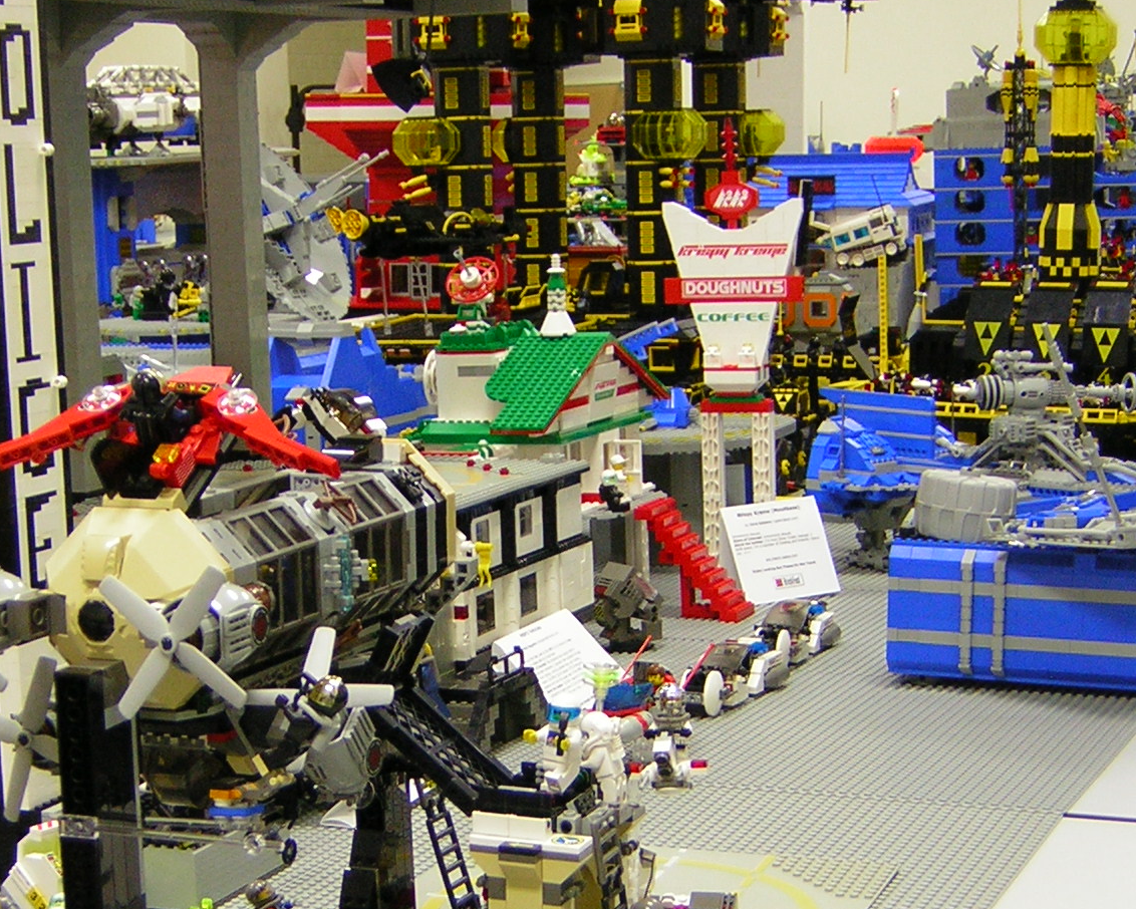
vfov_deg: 19.1
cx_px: 527
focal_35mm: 80
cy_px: 595
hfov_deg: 23.8
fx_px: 2690
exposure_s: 1/5.6
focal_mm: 7.6
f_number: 3.3
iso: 77
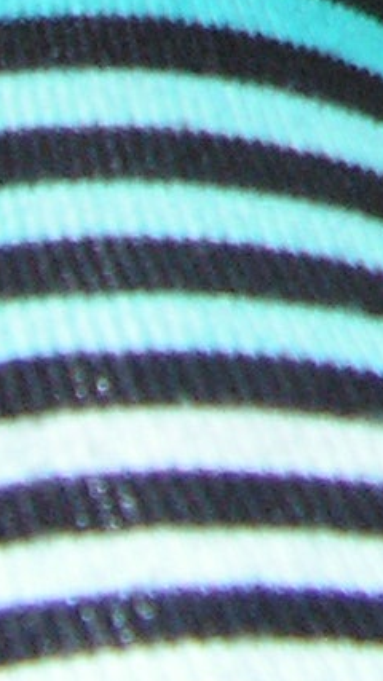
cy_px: -810
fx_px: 3396
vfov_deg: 10.3
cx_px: 519
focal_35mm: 188
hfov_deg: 6.4
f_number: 3.2
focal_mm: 6
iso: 200
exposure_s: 1/40
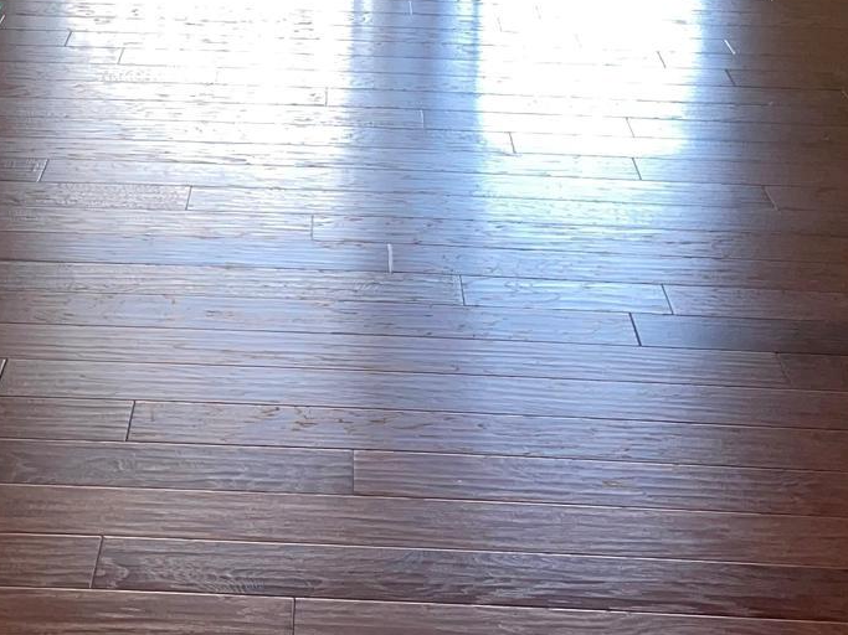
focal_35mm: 78
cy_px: -136
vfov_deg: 17.9
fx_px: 1910
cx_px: 284
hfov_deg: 24.9
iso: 64
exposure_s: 1/22
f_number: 1.6
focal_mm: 4.2
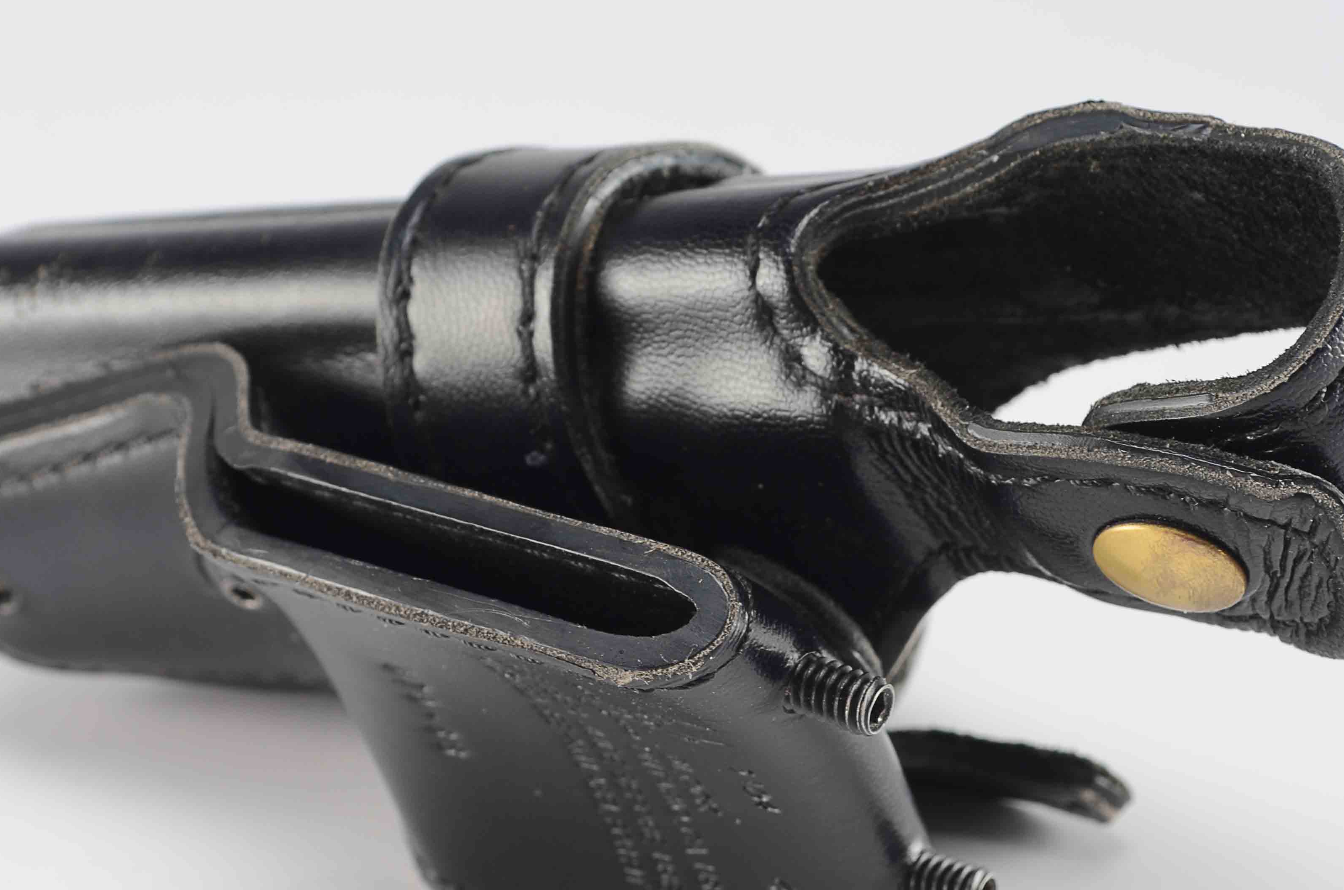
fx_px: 4135
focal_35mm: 111
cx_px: 583
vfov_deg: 12.3
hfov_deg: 18.5
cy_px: 500
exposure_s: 1/80
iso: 100
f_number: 9
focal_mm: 48
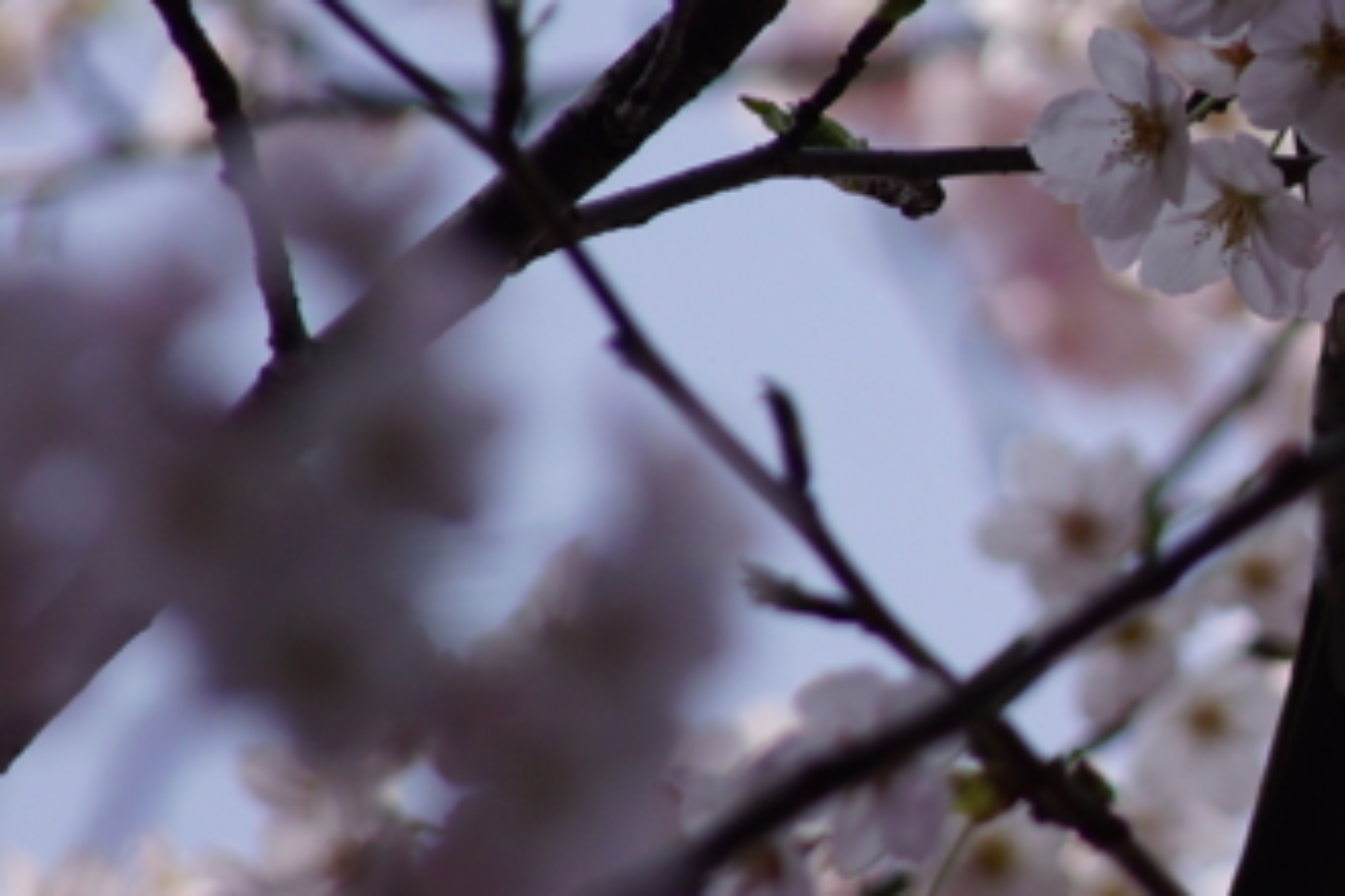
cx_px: 1956
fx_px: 52227
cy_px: 387
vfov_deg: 1.0
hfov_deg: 1.5
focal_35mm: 1398
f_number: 6.7
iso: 100
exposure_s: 1/500
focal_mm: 300
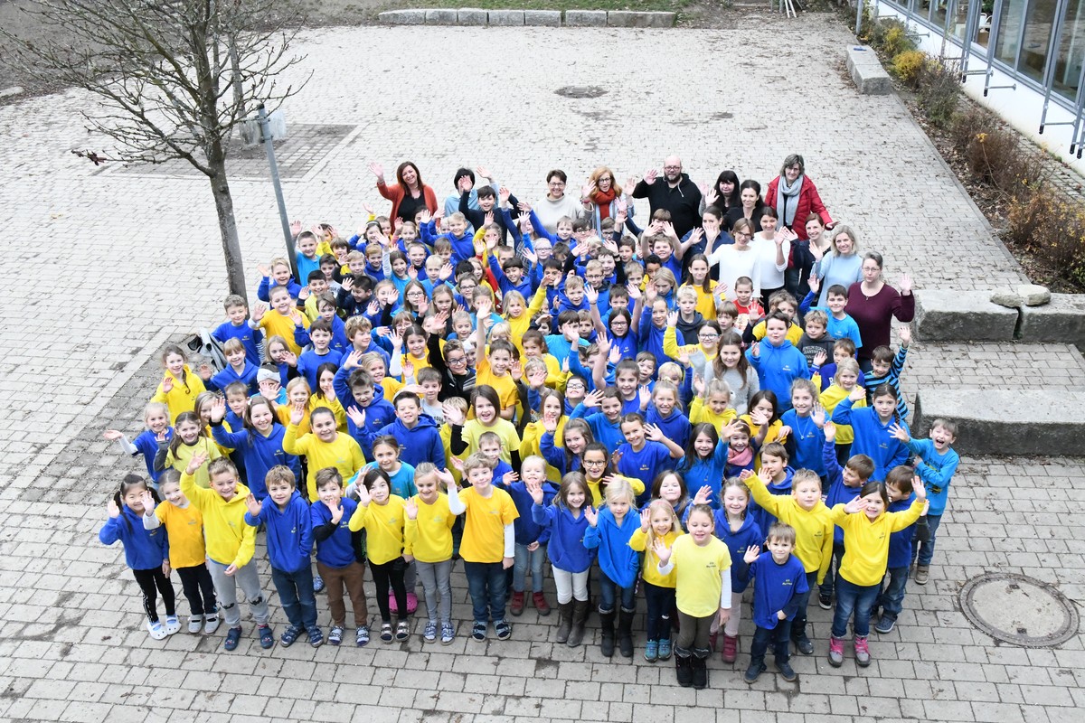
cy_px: 362
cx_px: 542
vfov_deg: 37.9
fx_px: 1055
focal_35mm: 35
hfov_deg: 54.4
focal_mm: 35
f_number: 9
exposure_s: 1/640
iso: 20000
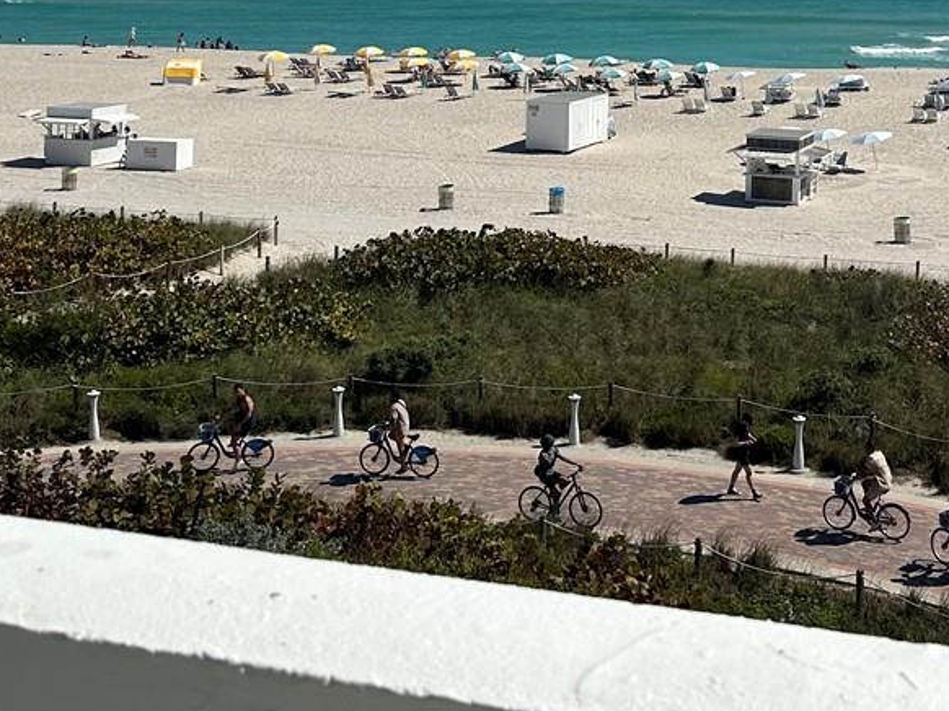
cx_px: 745
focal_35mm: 66
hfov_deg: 28.8
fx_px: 1809
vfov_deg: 21.1
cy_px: -73
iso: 80
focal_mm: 6.86
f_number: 1.78
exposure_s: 1/10753
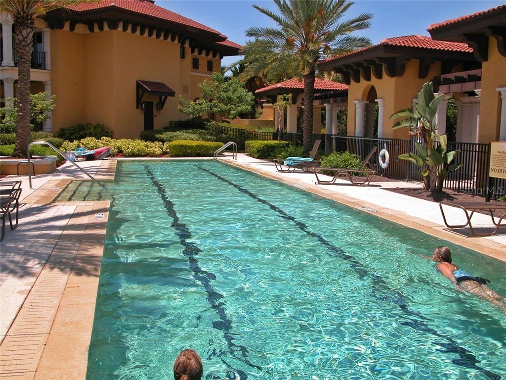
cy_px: 190
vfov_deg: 41.8
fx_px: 497
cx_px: 253
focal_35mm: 34
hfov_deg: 54.0
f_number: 5.6
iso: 100
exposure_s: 1/697
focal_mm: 8.9
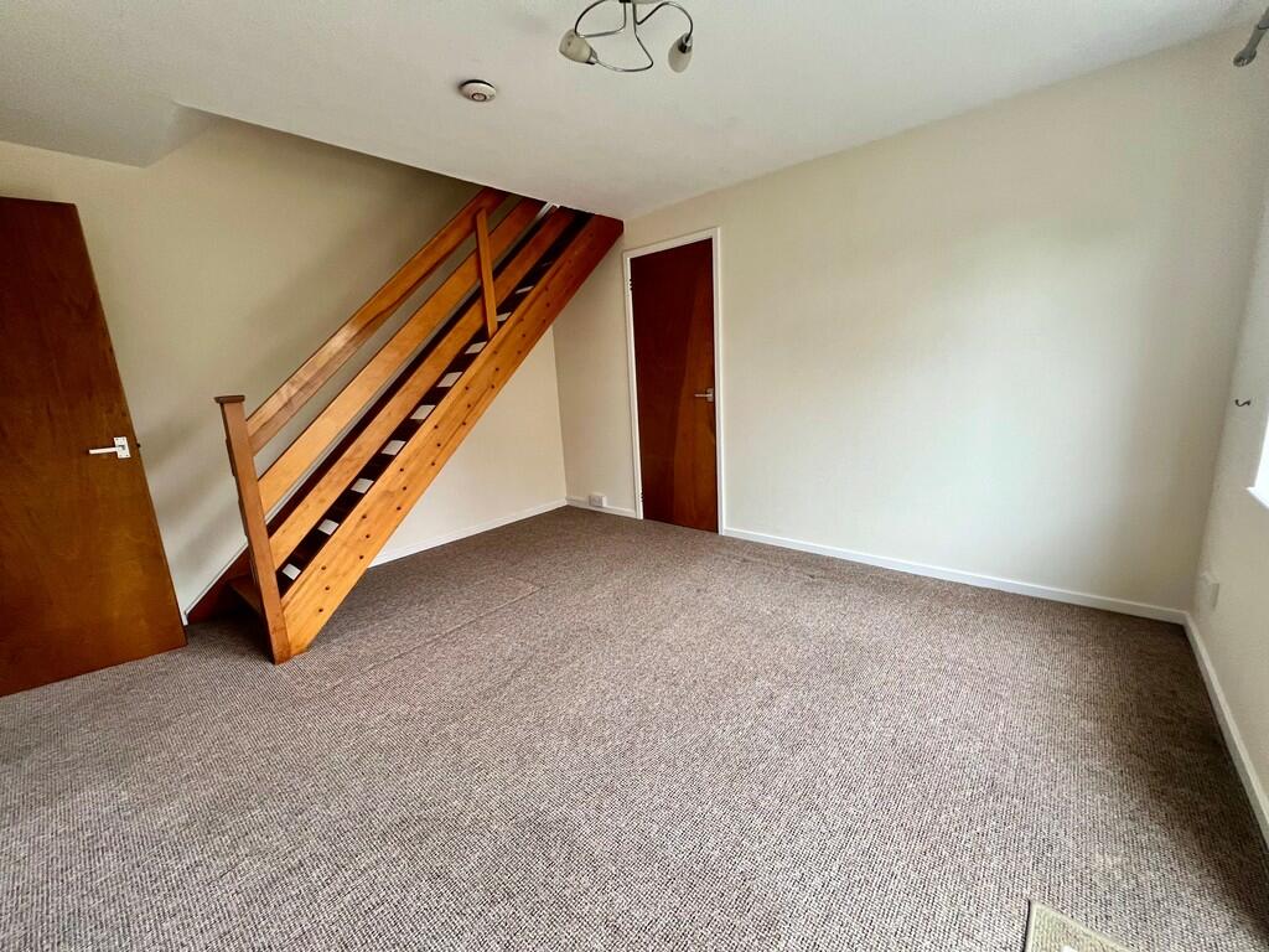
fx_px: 477
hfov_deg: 106.2
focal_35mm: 13
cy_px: 476
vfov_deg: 89.9
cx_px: 634
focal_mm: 1.57
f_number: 1.8
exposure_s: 1/99
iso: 160
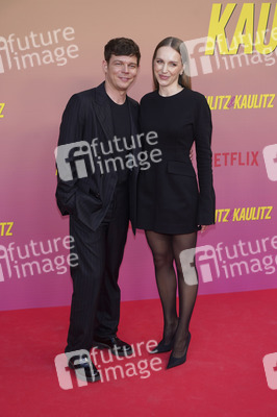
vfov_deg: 37.5
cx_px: 138
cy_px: 208
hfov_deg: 25.5
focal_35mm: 53
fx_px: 613
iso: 320
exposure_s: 1/160
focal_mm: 53
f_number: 5.6
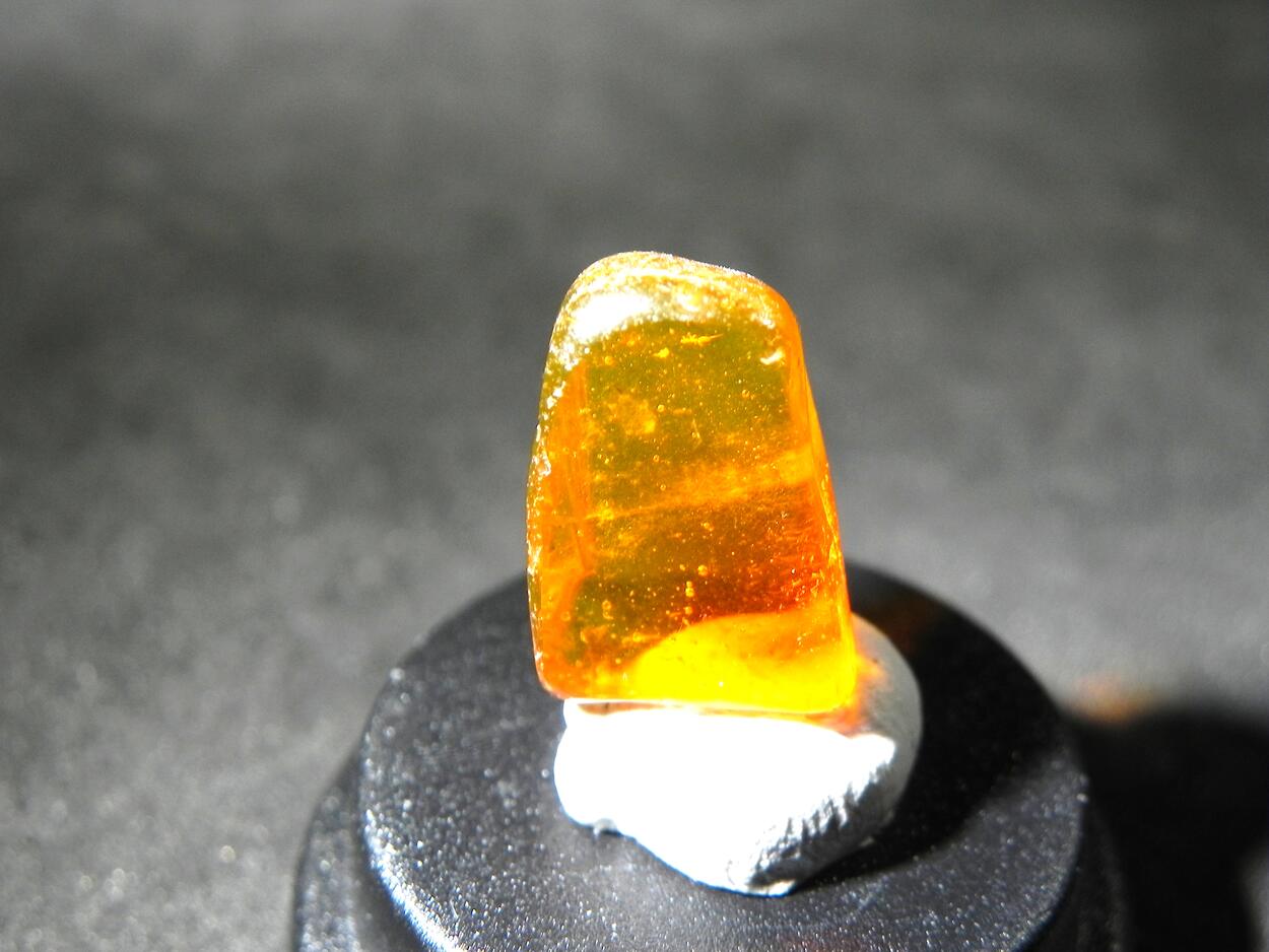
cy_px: 476
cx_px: 634
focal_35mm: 58
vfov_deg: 25.2
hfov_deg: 33.2
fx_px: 2127
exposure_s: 1/40.8
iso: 160
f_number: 3.5
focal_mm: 10.3
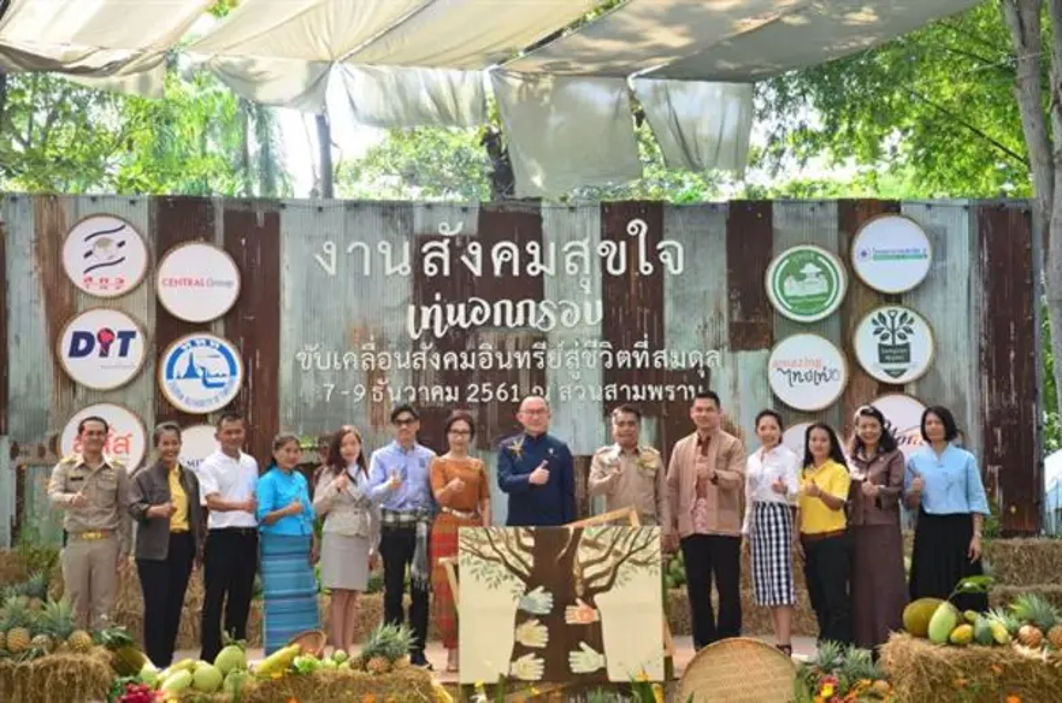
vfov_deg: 20.1
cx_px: 531
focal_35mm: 68
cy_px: 352
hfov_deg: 29.9
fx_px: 1986
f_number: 5.6
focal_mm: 45
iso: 250
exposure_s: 1/160
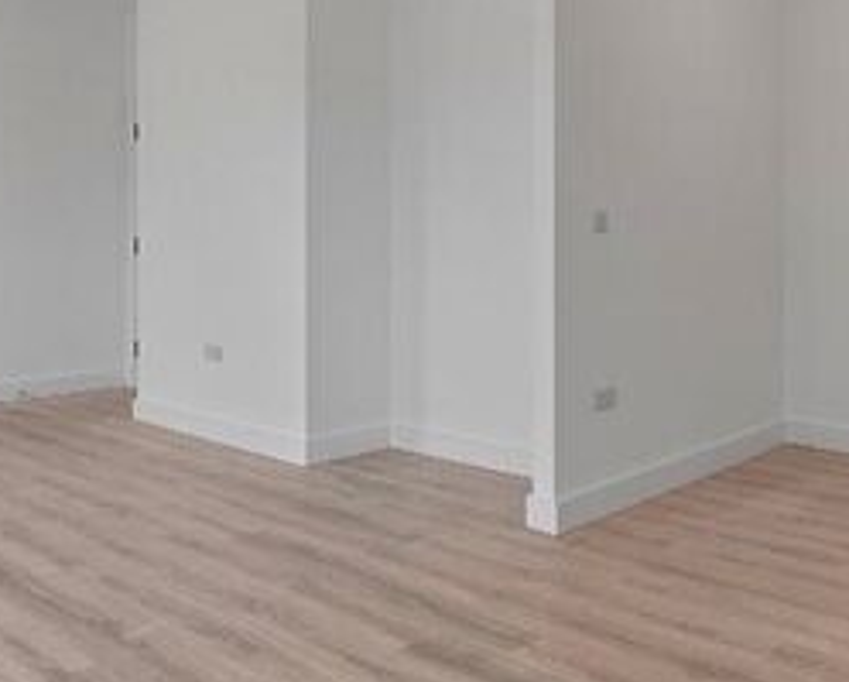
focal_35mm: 37
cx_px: 435
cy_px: 236
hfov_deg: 49.0
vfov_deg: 39.8
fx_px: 931
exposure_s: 1/50
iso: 800
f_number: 4
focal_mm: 14
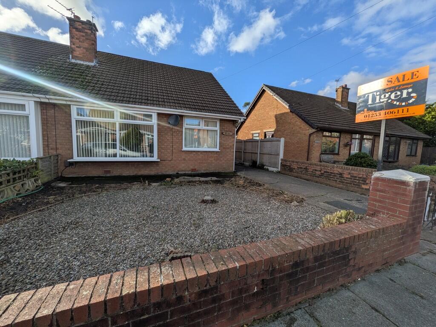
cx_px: 218
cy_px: 164
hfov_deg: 102.1
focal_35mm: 14
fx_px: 176
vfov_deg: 85.7
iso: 48
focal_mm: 1.83
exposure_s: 1/2137
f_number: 2.2
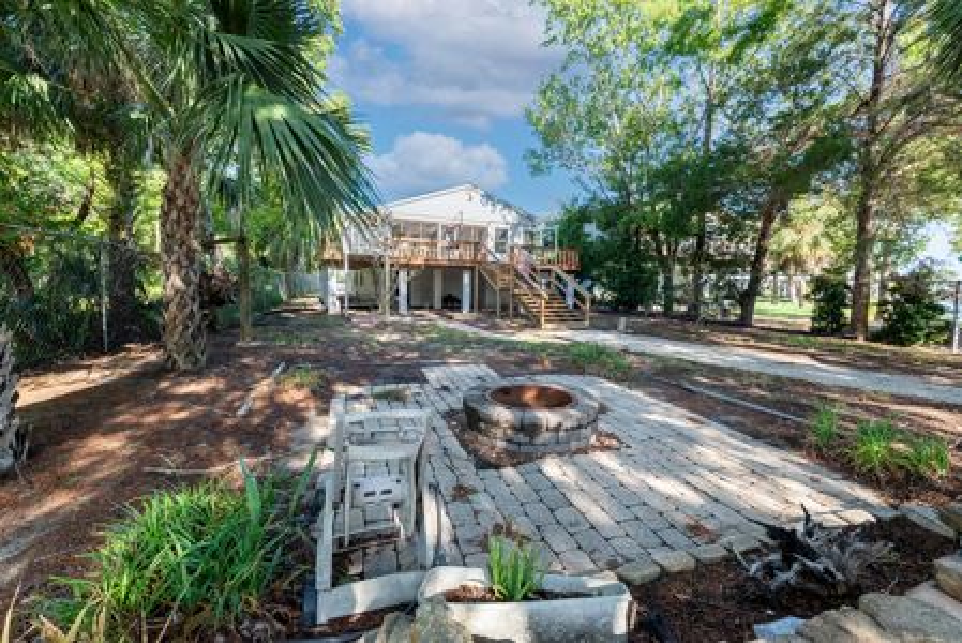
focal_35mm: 14
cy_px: 322
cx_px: 481
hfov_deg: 104.2
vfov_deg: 81.3
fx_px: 374
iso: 320
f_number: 8
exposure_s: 1/5000
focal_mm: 14
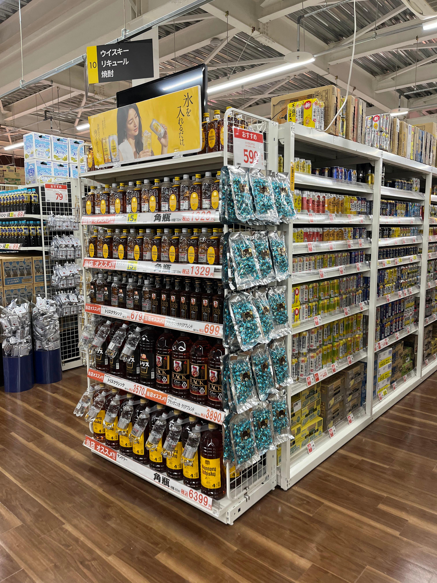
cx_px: 218
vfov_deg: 67.3
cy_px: 292
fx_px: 438
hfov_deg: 53.1
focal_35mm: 26
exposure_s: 1/50
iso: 64
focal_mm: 5.1
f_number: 1.6
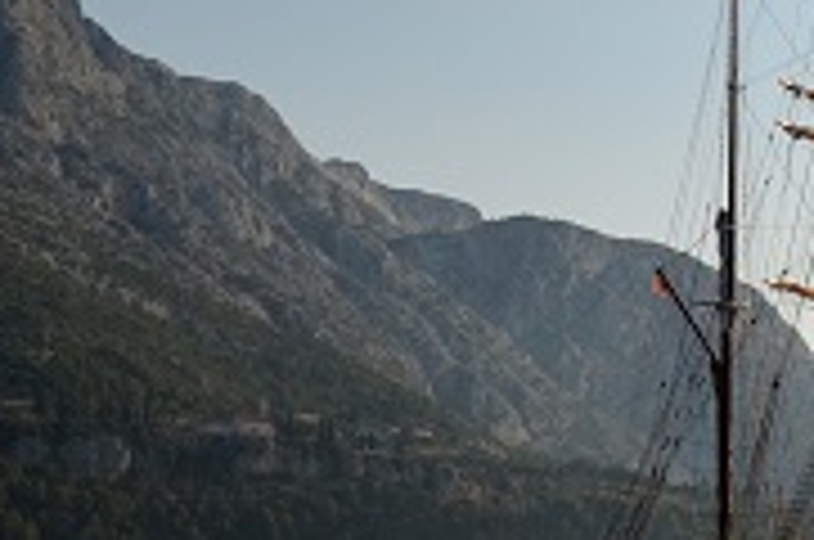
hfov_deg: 13.6
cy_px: 52
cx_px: 1363
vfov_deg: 9.8
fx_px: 3137
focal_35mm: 139
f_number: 4
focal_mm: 24
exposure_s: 1/2000
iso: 125
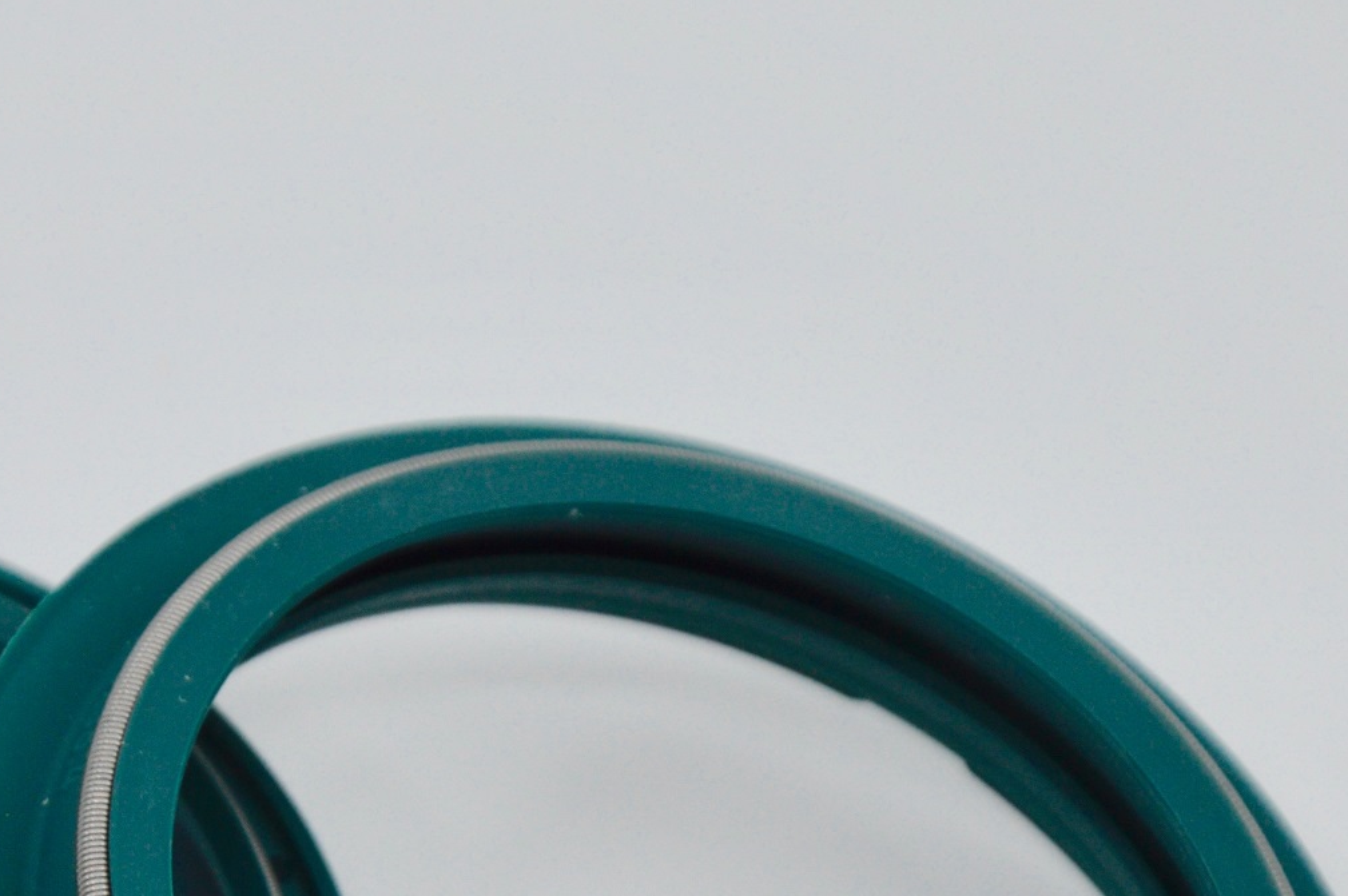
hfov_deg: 4.4
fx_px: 17565
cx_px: 175
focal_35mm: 469
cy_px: 992
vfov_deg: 2.9
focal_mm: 105
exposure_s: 1/200
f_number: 7.1
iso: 100
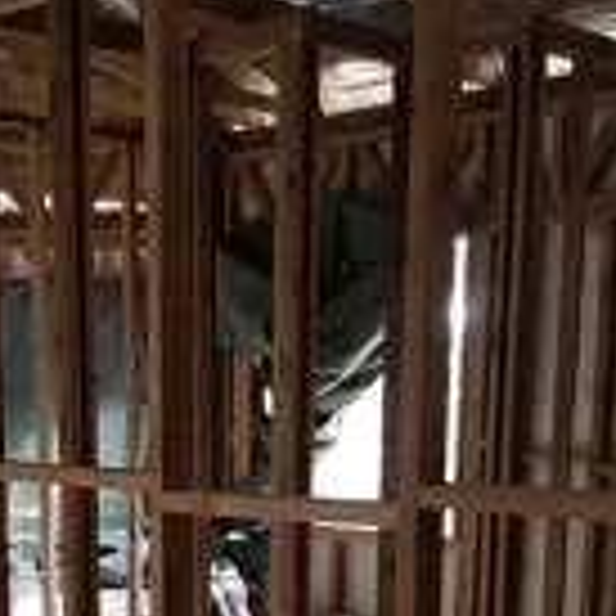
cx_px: 162
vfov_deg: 24.3
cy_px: 647
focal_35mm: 67
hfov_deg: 25.4
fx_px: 1349
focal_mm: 4.2
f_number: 1.7
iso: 250
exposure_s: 1/25
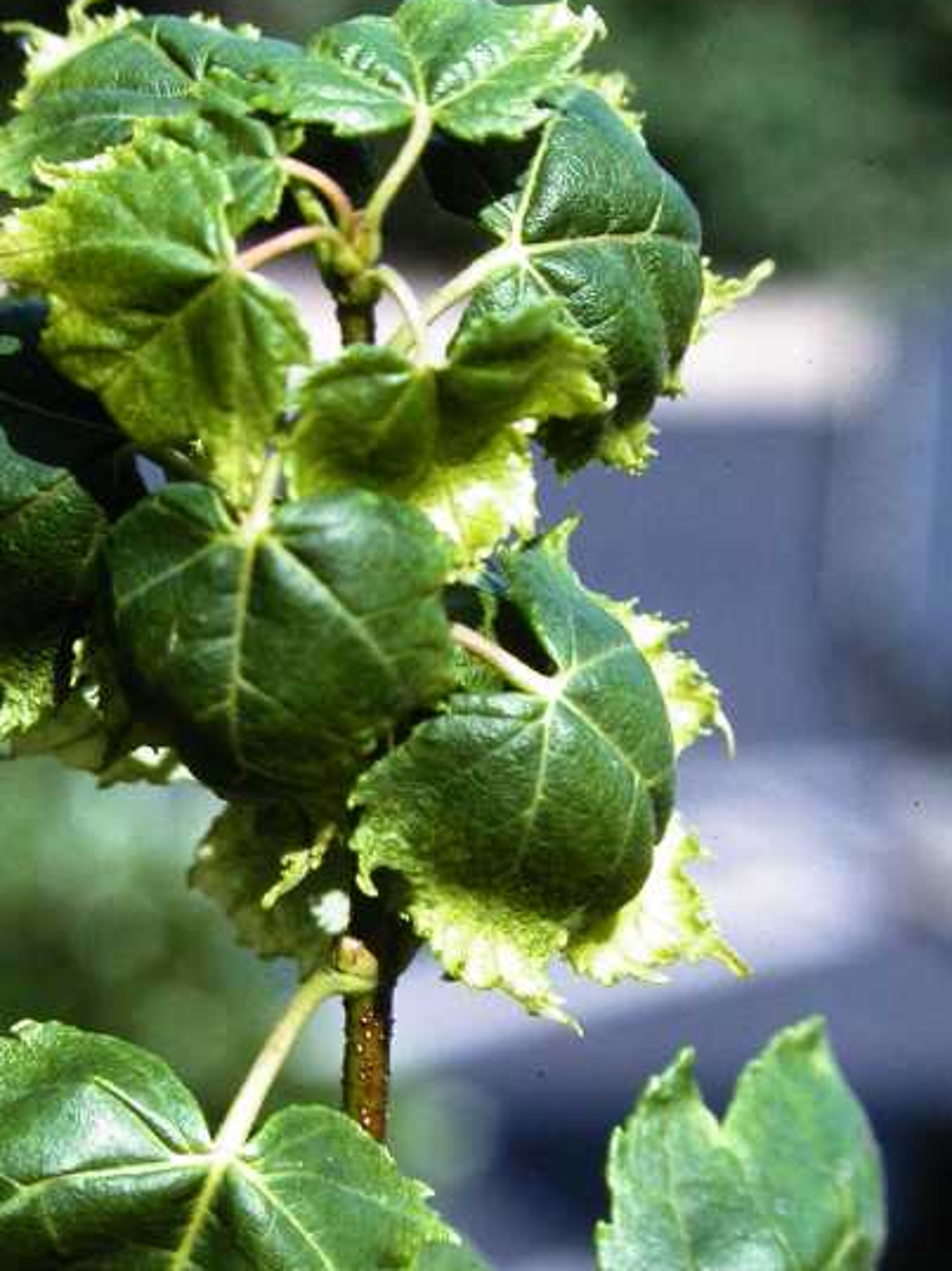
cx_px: 387
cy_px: 761
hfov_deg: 11.8
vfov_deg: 15.8
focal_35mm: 125
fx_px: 4587
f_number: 4.6
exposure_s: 1/136
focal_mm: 17.5
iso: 100
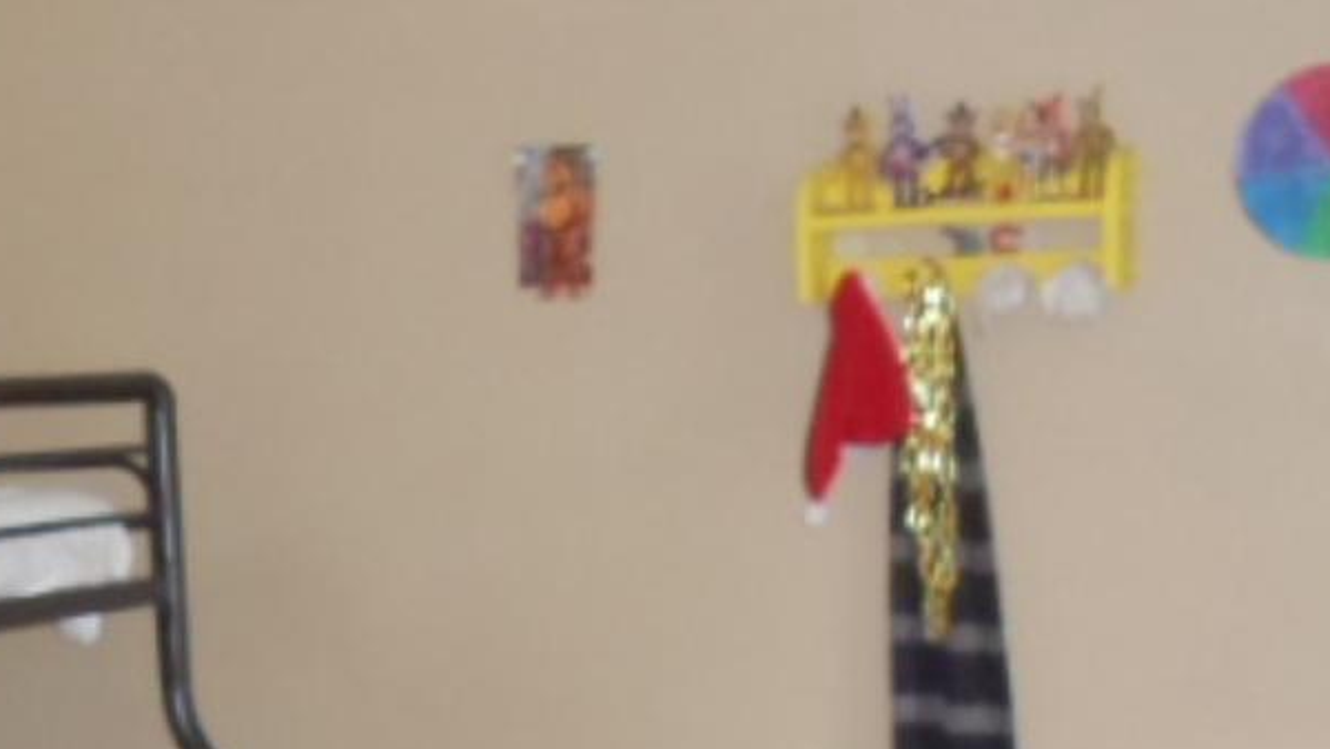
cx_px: 326
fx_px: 4057
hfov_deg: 18.5
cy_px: 767
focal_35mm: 115
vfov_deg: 10.5
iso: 400
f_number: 3.5
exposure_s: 1/30
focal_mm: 6
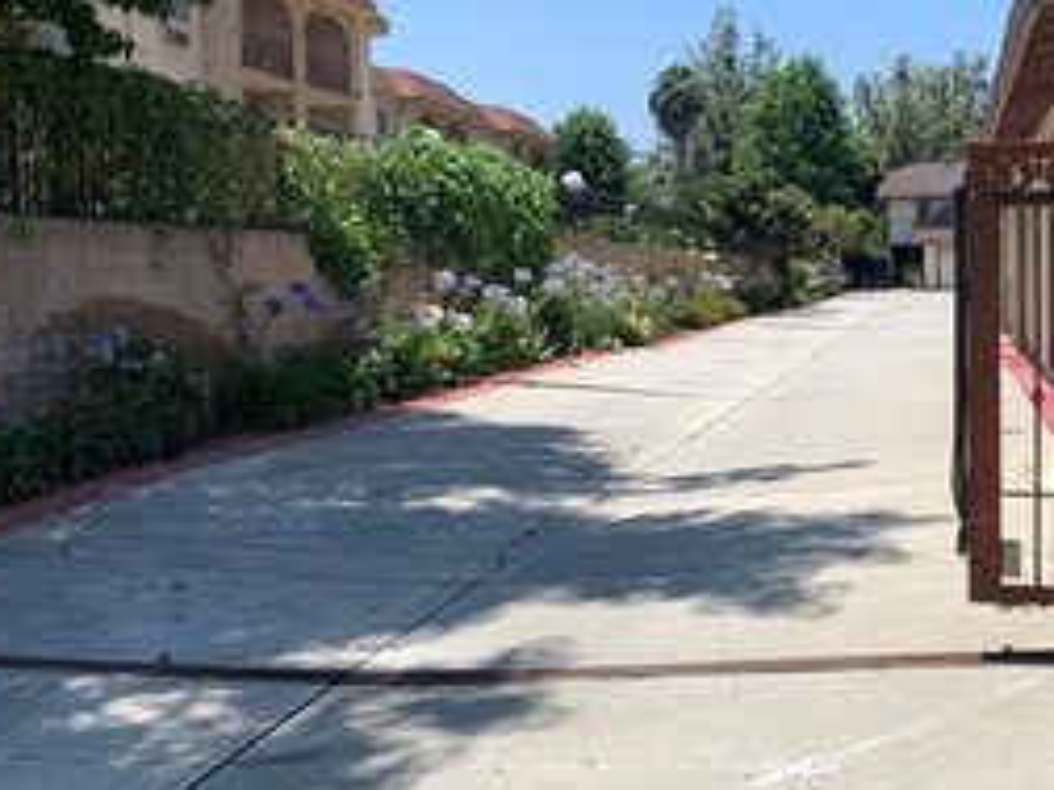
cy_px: 334
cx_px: 701
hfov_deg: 42.4
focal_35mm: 44
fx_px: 1340
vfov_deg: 32.8
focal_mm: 4.25
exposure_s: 1/2364
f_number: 1.8
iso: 25
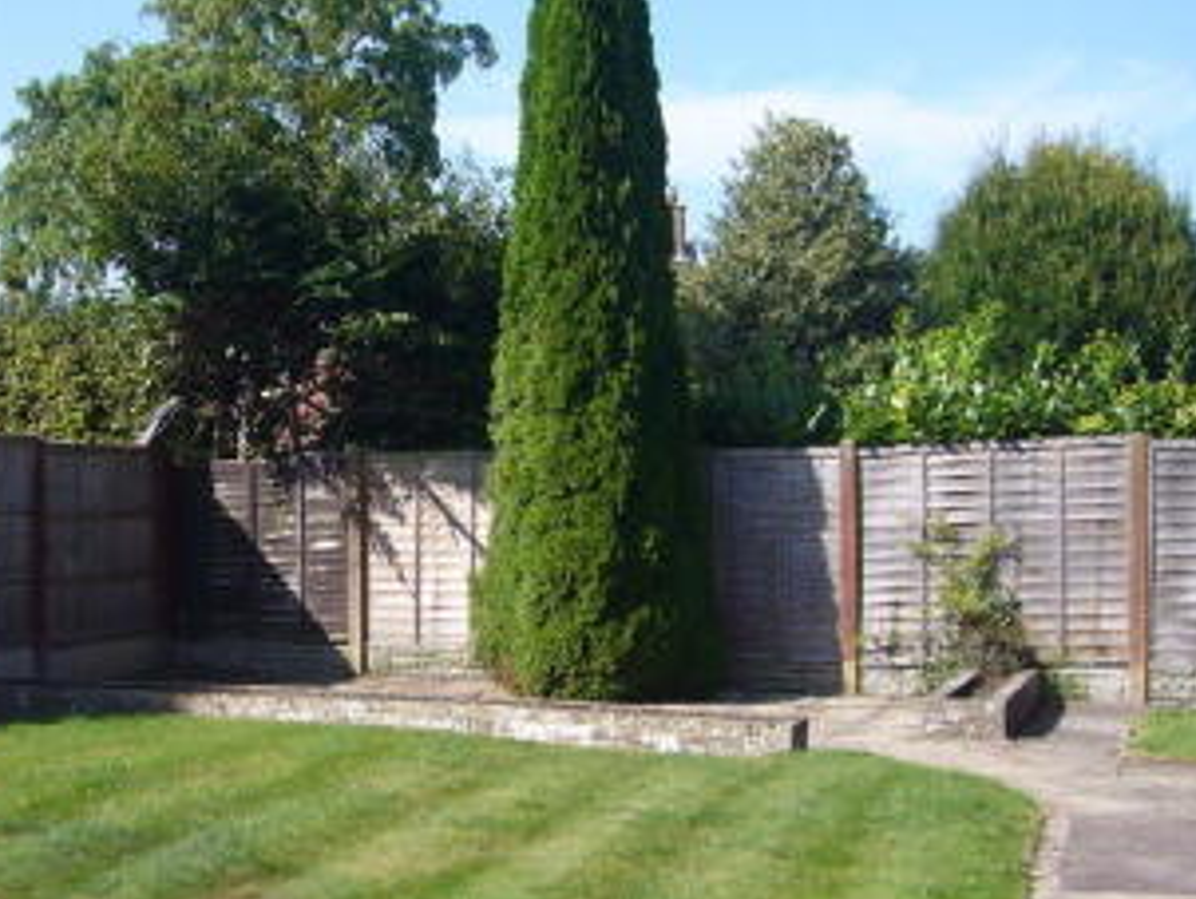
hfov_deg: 34.6
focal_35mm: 54
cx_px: 275
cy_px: 608
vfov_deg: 26.9
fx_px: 1867
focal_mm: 4.6
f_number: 5.6
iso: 80
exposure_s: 1/250
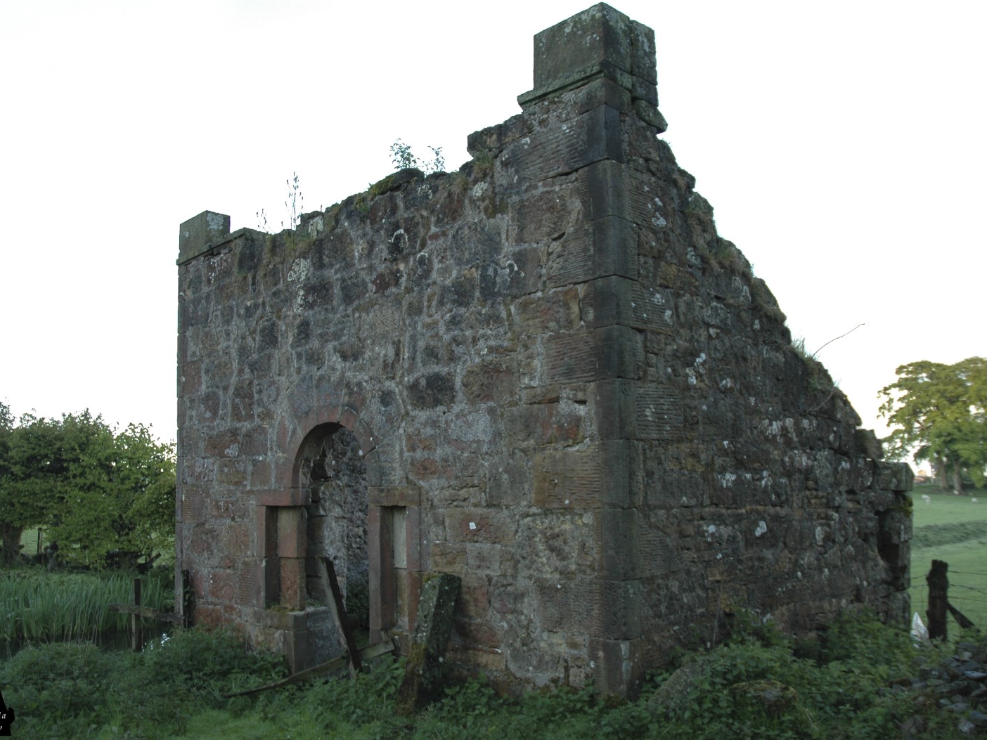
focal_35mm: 30
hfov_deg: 60.0
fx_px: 855
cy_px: 375
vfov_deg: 46.8
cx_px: 479
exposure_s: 1/60
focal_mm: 18
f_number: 4
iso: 200
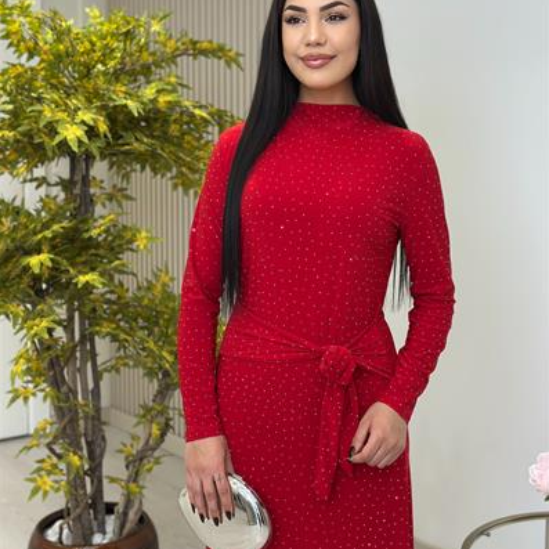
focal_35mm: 57
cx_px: 275
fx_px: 1023
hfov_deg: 30.0
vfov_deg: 30.0
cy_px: 230
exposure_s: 1/128
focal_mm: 6.86
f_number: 1.78
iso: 64
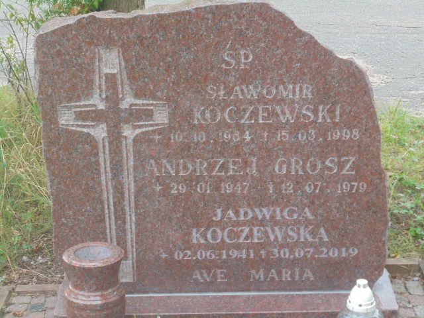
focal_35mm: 73
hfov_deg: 26.7
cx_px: 212
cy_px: 159
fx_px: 894
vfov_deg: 20.2
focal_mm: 13.1
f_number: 6.1
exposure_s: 1/30
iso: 250
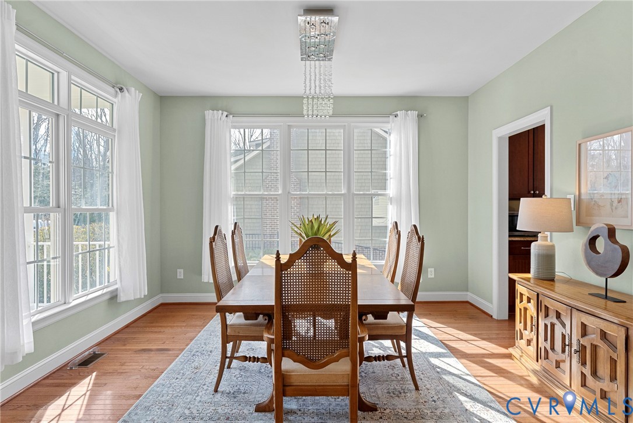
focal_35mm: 20
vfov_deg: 62.0
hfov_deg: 84.0
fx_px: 352
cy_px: 212
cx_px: 316
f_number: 8
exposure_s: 1/30
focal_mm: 20
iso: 800
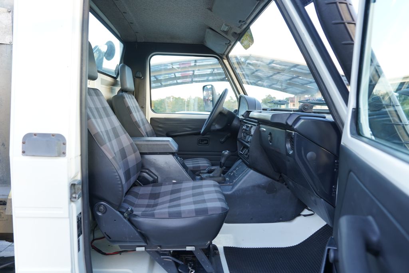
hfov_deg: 73.7
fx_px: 273
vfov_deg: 53.1
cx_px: 204
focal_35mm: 24
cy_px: 136
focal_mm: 24
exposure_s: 1/60
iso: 200
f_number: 4
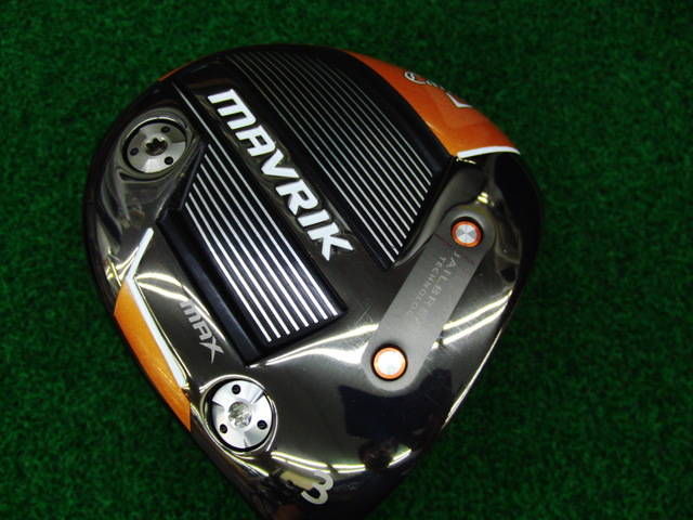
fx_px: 741
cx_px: 346
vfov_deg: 38.7
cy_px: 260
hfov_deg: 50.1
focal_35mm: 37
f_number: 3.6
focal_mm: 6.42
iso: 250
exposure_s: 1/80
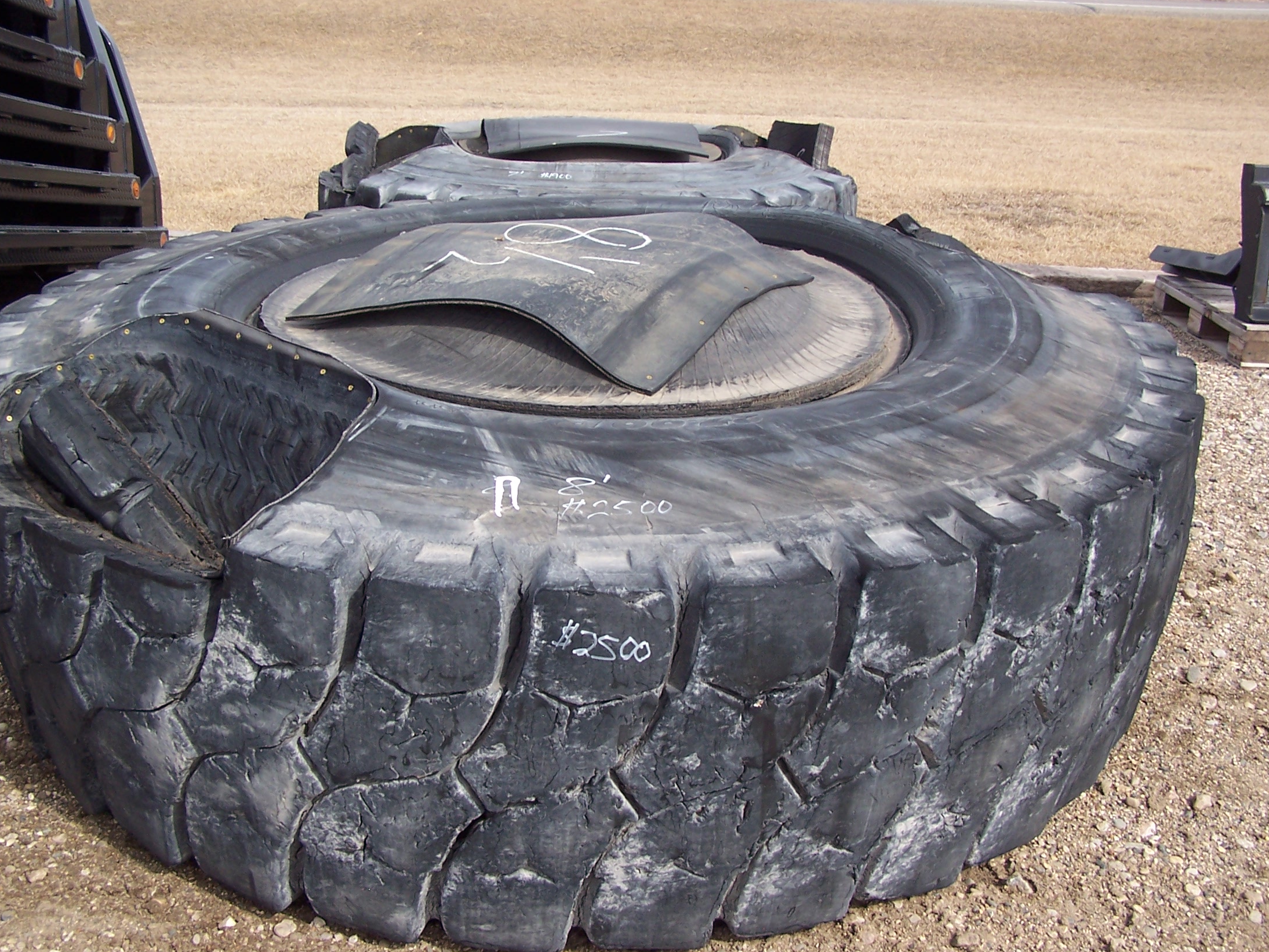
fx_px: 1466
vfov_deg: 36.0
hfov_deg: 46.8
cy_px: 471
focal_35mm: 40
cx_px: 623
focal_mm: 6.3
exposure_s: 1/500
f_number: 4
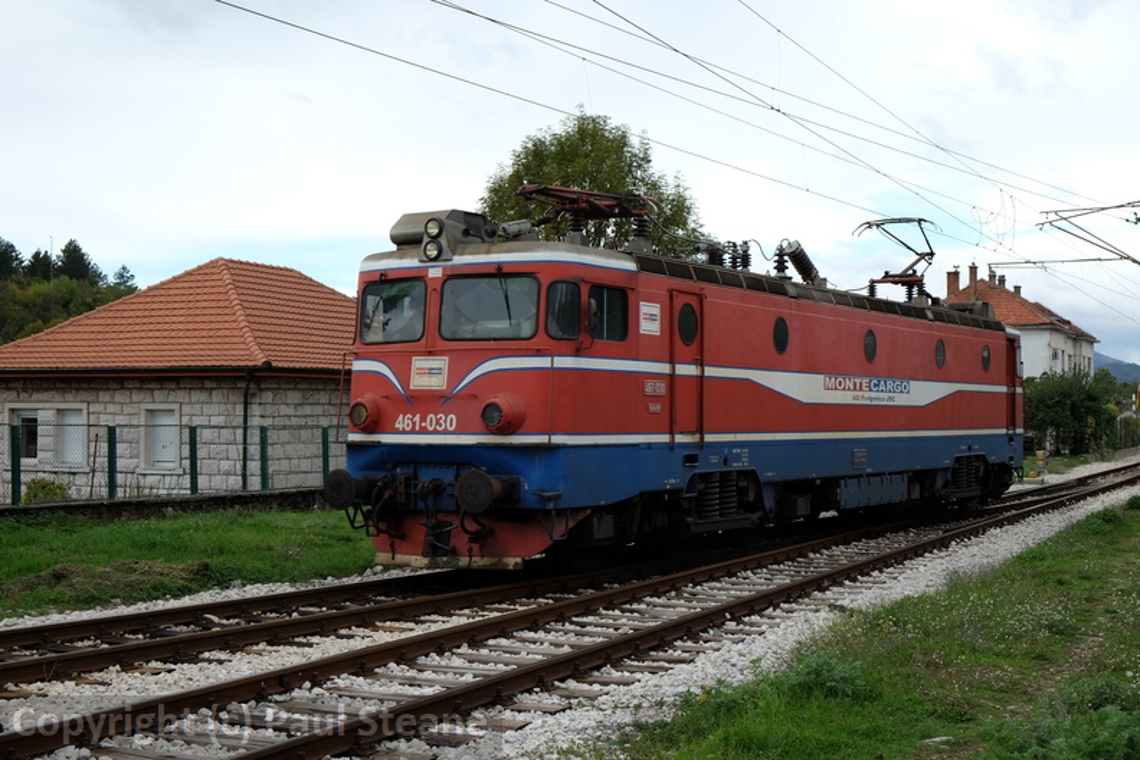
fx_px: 1552
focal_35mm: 49
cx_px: 570
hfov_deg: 40.3
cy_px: 380
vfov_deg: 27.5
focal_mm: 32.9
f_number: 5.6
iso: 200
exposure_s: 1/320
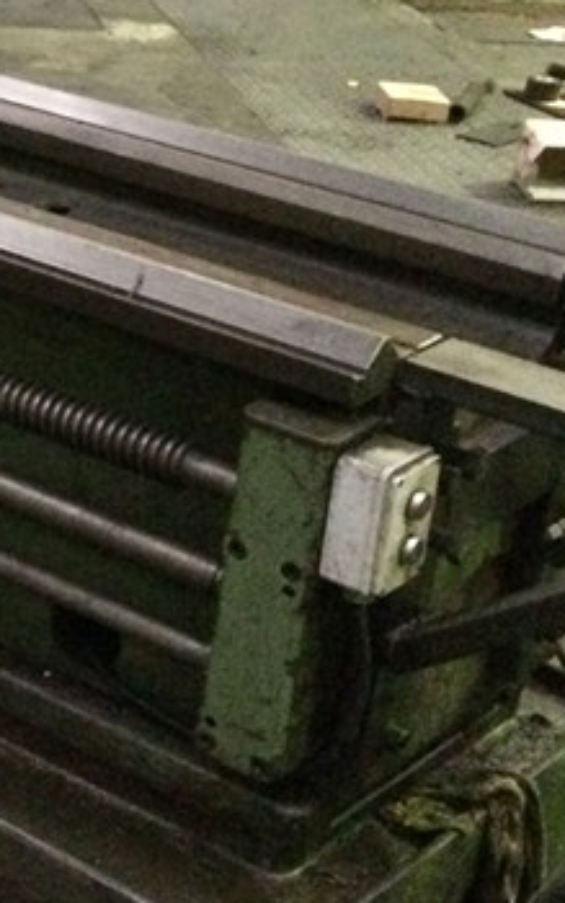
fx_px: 2216
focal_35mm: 90
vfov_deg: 22.6
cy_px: 152
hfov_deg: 12.4
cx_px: -655
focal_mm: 4.15
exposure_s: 1/17
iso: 1250
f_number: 2.2
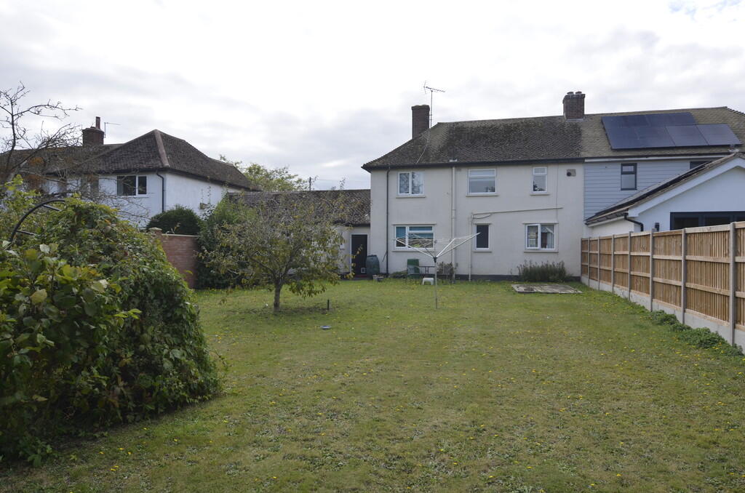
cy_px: 246
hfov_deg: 77.4
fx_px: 465
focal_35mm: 22
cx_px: 372
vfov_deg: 55.9
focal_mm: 15
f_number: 8
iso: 140
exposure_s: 1/250
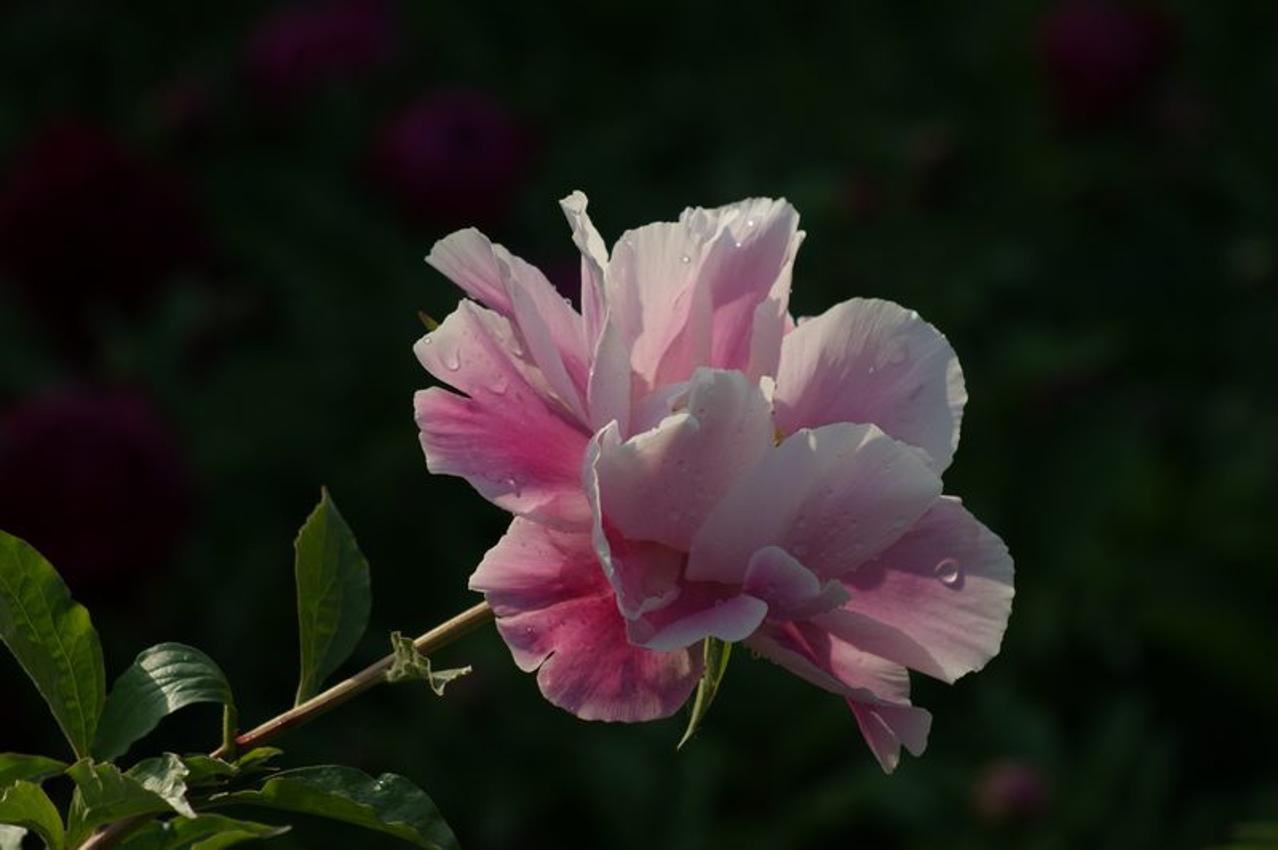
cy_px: 425
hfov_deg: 9.8
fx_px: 7449
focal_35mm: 210
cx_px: 639
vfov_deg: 6.5
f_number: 8
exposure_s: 1/250
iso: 100
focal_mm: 140
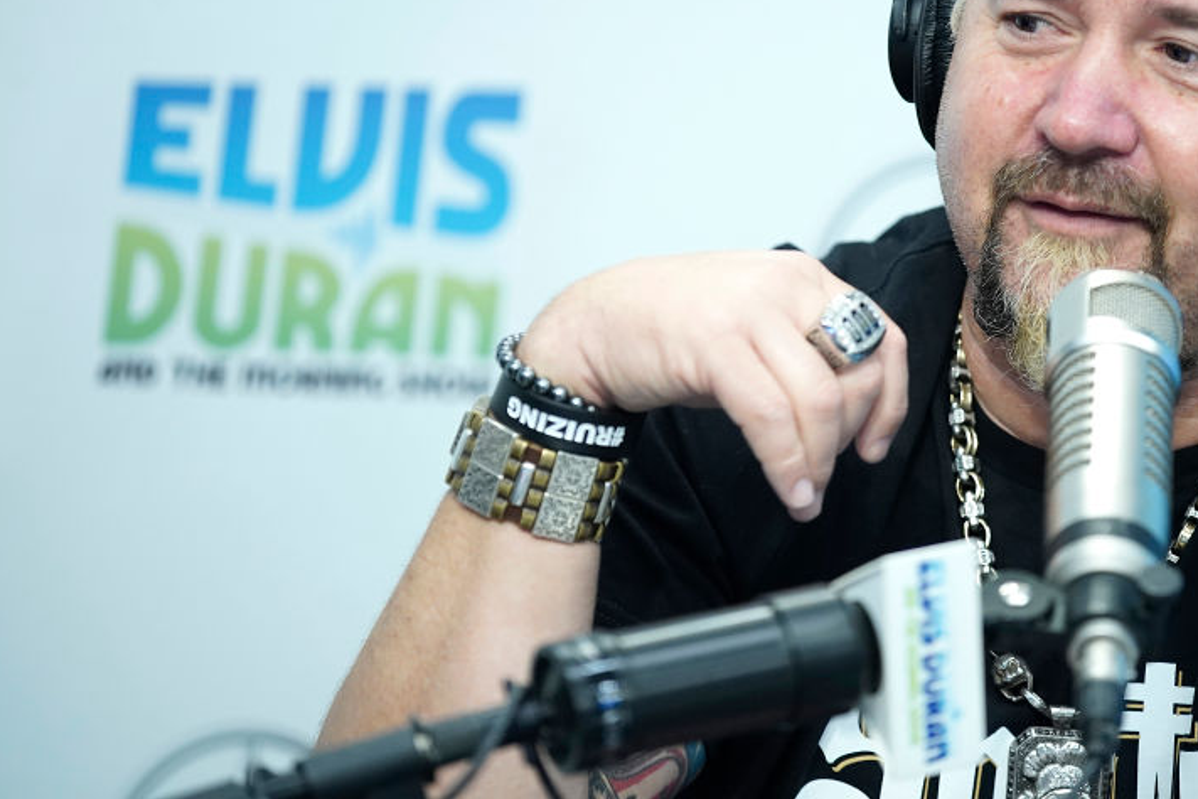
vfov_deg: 5.7
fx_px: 8053
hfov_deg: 8.5
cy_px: 242
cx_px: 804
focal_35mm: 242
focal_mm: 168
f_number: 2.8
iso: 3200
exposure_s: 1/160
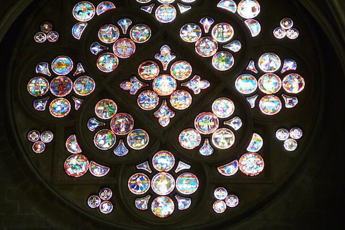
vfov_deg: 11.3
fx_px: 1159
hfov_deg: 16.9
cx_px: 165
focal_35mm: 121
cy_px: 95
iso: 400
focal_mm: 19.2
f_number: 5.7
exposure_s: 1/10
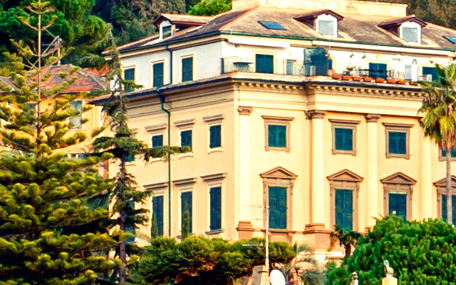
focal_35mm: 418
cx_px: 818
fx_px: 5195
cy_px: 430
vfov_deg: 3.1
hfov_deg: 5.0
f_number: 10
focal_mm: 62
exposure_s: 1/200
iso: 200
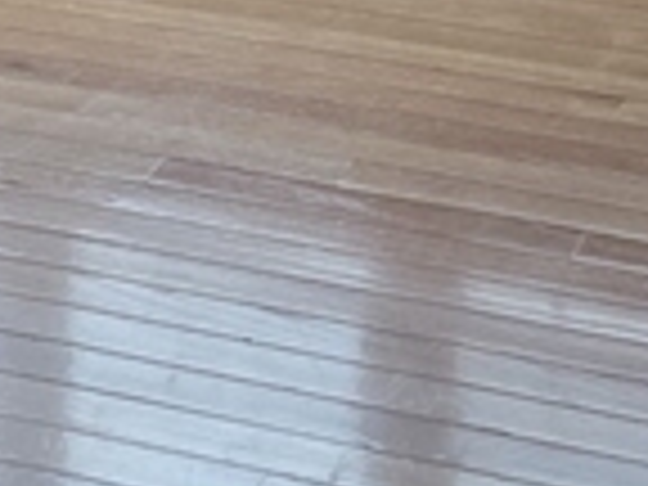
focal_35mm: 163
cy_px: -968
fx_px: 3051
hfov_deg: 11.9
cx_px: -108
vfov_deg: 7.9
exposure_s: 1/120
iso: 250
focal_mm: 6.3
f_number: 1.7
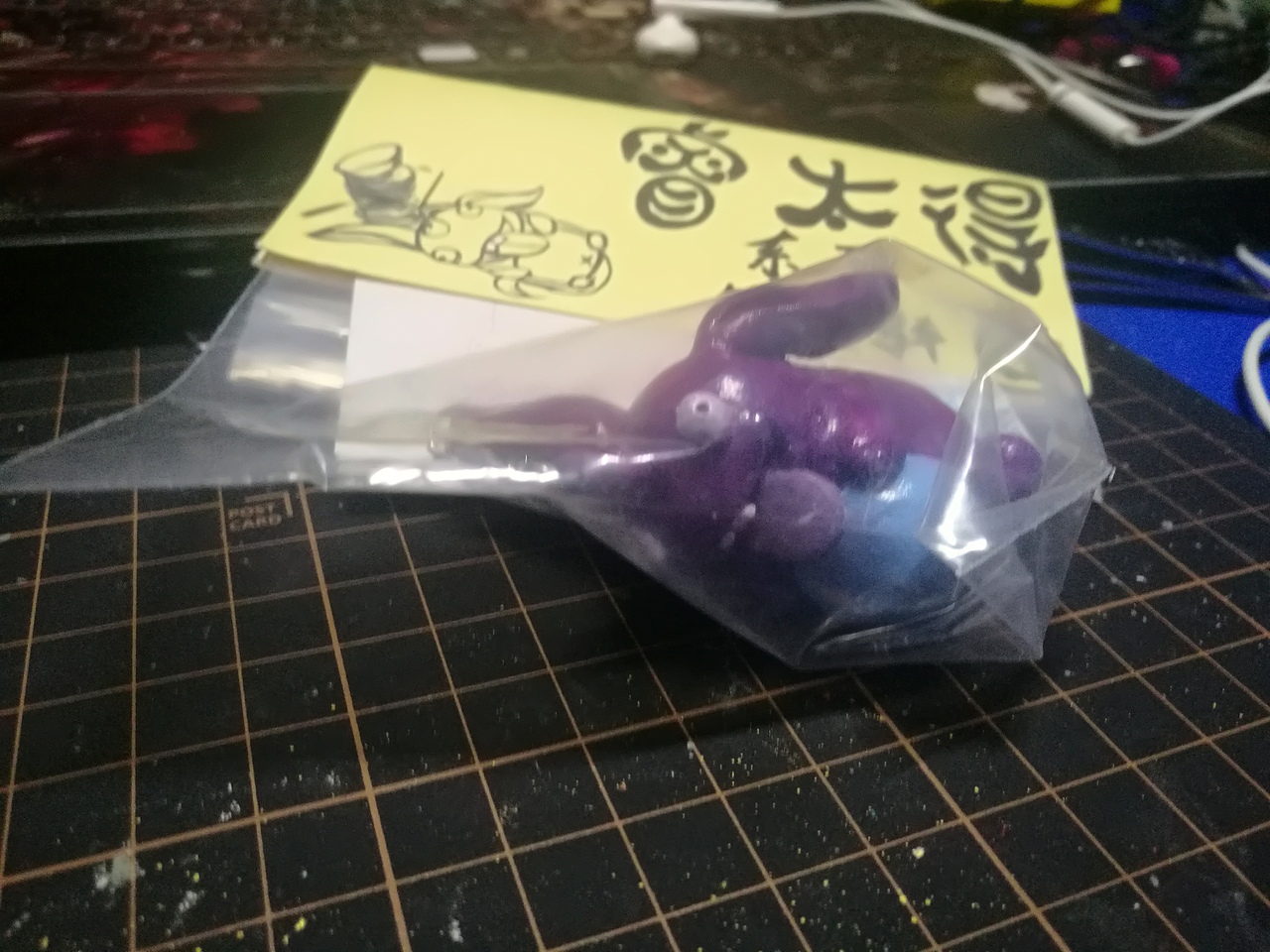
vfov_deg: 51.4
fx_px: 991
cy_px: 476
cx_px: 635
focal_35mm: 27
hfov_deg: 65.3
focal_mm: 4.5
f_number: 2.2
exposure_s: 1/20
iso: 640
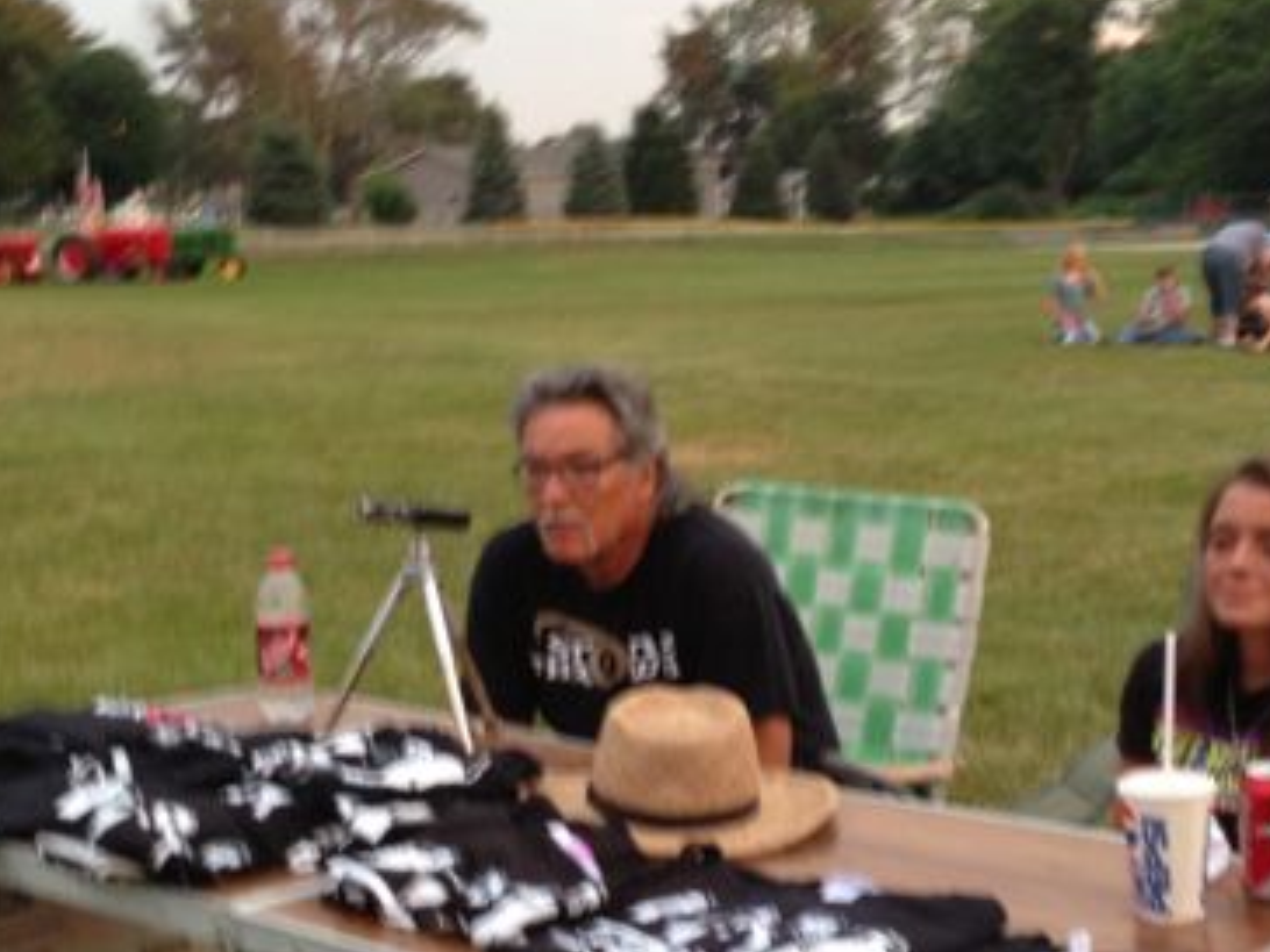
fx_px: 2495
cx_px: 673
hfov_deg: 28.6
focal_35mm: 68
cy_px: 654
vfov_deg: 21.5
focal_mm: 4.13
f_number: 2.4
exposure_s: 1/20
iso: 100
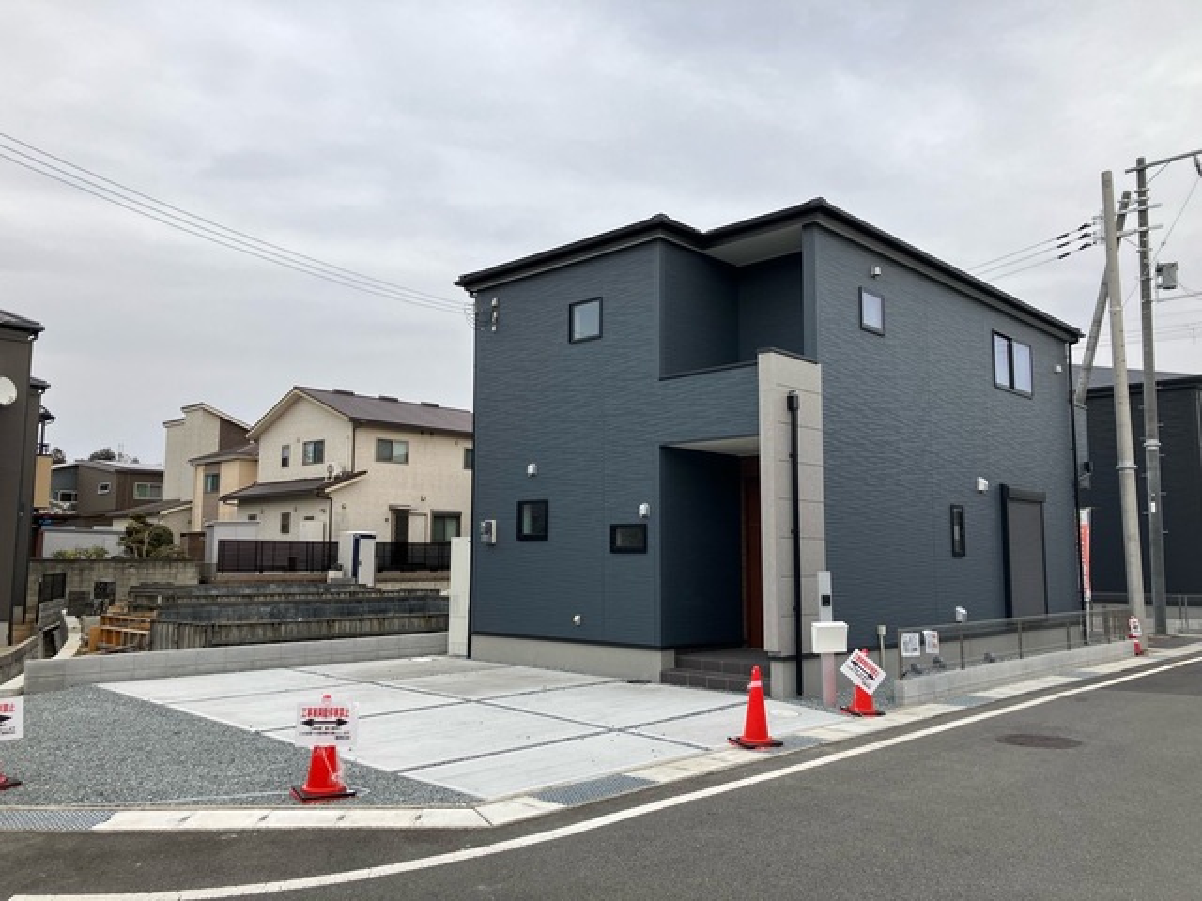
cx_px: 601
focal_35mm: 28
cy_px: 450
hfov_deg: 63.4
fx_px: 972
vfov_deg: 49.7
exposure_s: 1/121
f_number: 1.8
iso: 32
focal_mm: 3.99
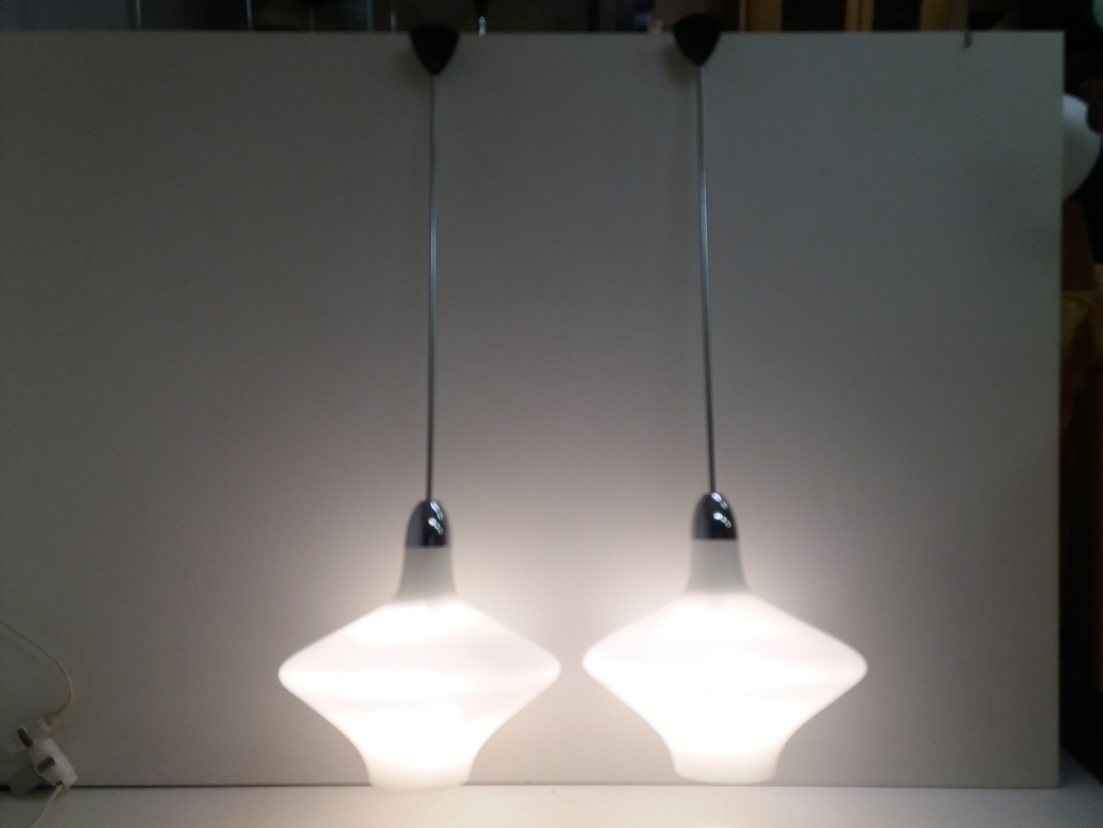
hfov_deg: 63.4
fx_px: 892
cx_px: 552
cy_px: 414
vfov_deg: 49.7
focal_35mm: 28
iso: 80
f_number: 1.9
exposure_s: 1/100
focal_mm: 3.7
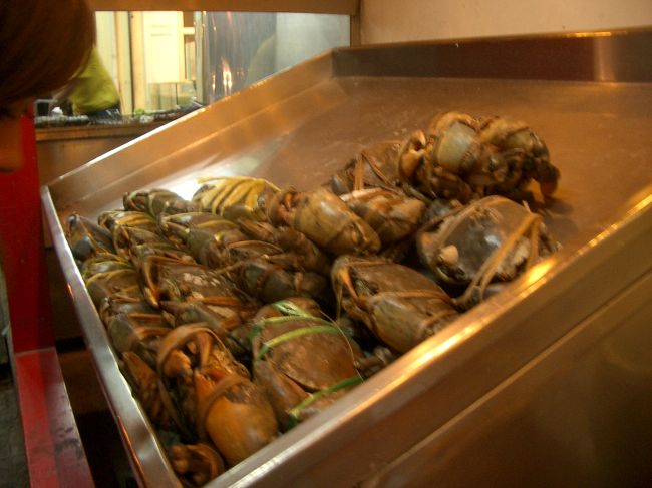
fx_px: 659
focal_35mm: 35
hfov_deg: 52.6
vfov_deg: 40.7
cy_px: 244
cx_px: 326
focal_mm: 5.8
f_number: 2.6
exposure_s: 1/8
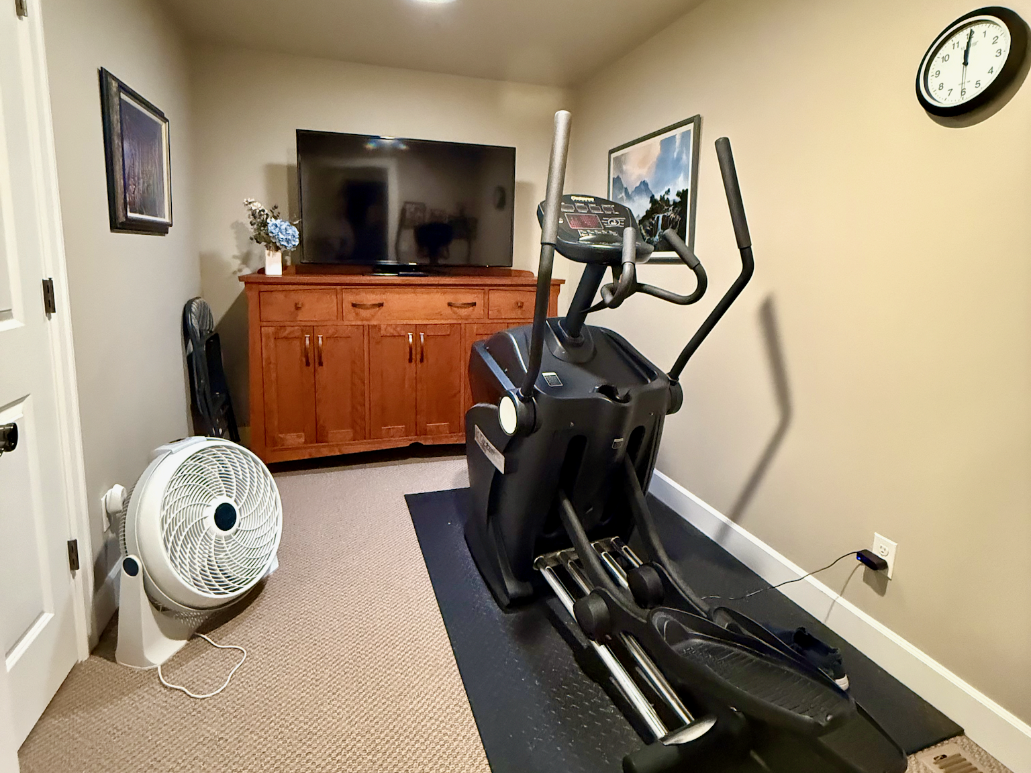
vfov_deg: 85.7
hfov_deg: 102.1
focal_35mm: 14
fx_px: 417
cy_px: 386
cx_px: 516
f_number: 2.2
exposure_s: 1/40
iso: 1250
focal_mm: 2.22
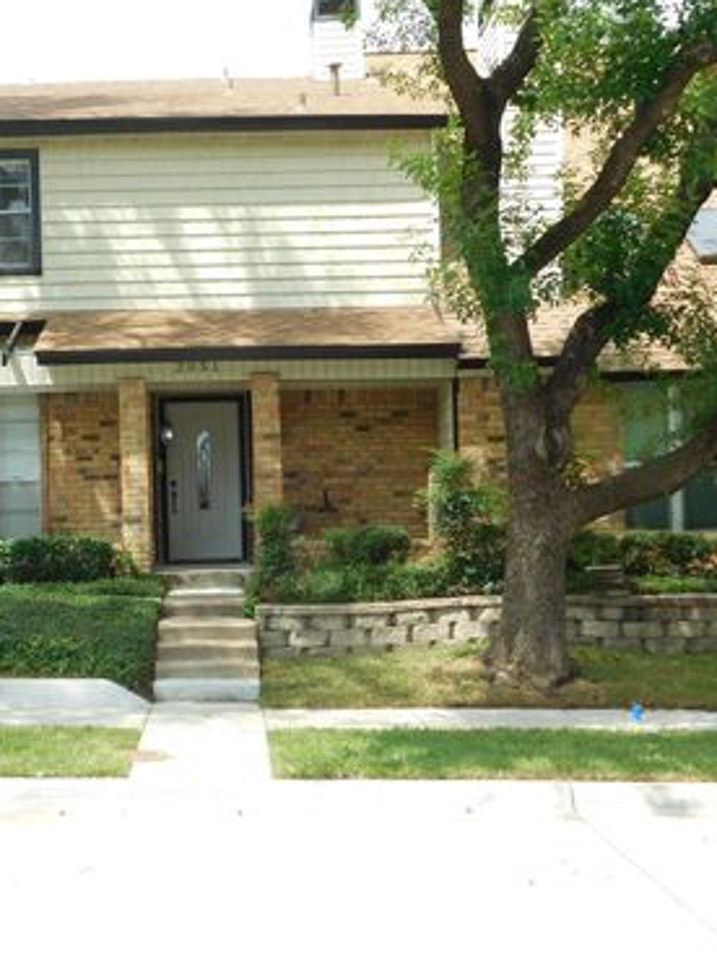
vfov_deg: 38.9
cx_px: 226
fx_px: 1351
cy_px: 480
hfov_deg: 29.5
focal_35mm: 49
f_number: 3.5
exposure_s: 1/640
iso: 125
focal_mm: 6.3
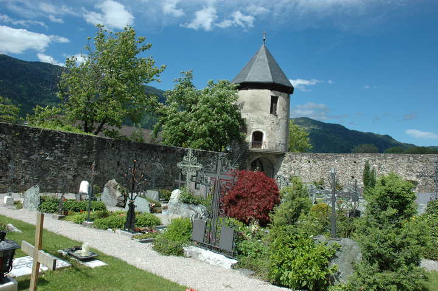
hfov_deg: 67.4
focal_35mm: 27
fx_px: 328
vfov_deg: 47.9
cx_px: 219
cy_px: 146
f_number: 10
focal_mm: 18
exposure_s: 1/400
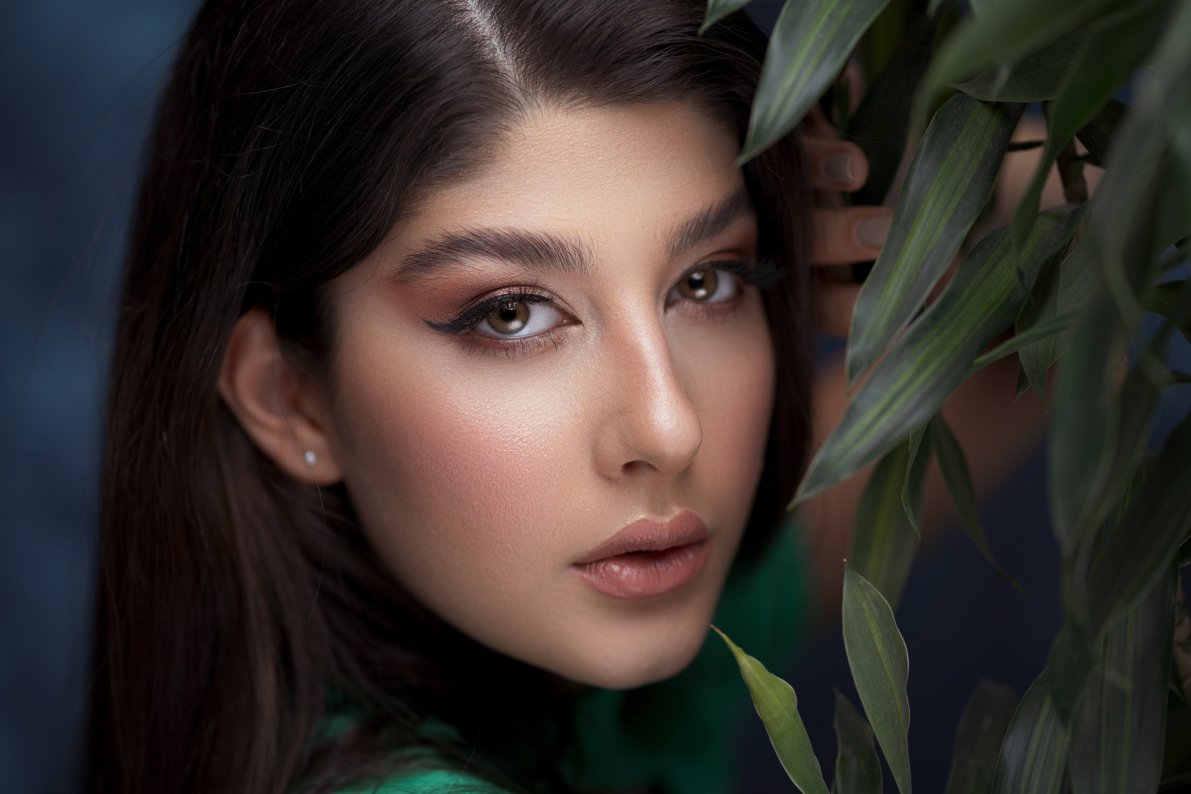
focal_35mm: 85
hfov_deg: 23.9
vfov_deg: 16.1
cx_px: 596
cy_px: 397
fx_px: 2812
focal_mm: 85
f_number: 2.5
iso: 320
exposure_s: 1/200
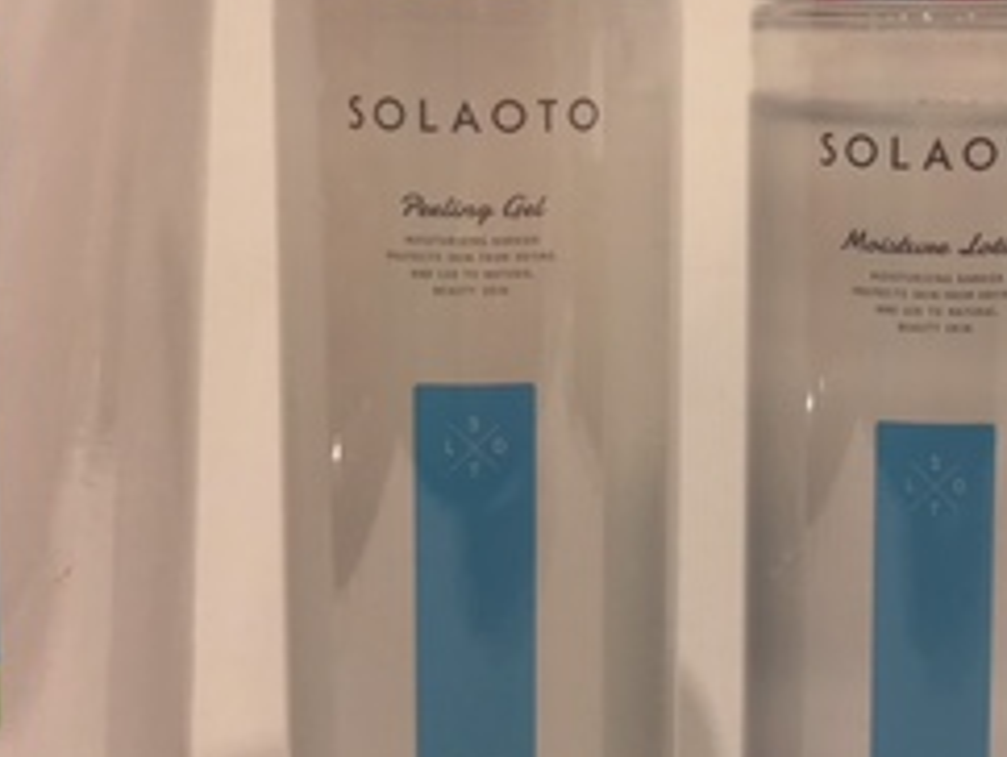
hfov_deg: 25.9
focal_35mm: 74
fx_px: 2155
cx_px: 778
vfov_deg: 19.9
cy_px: 283
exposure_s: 1/122
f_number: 1.8
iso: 20
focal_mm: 3.99
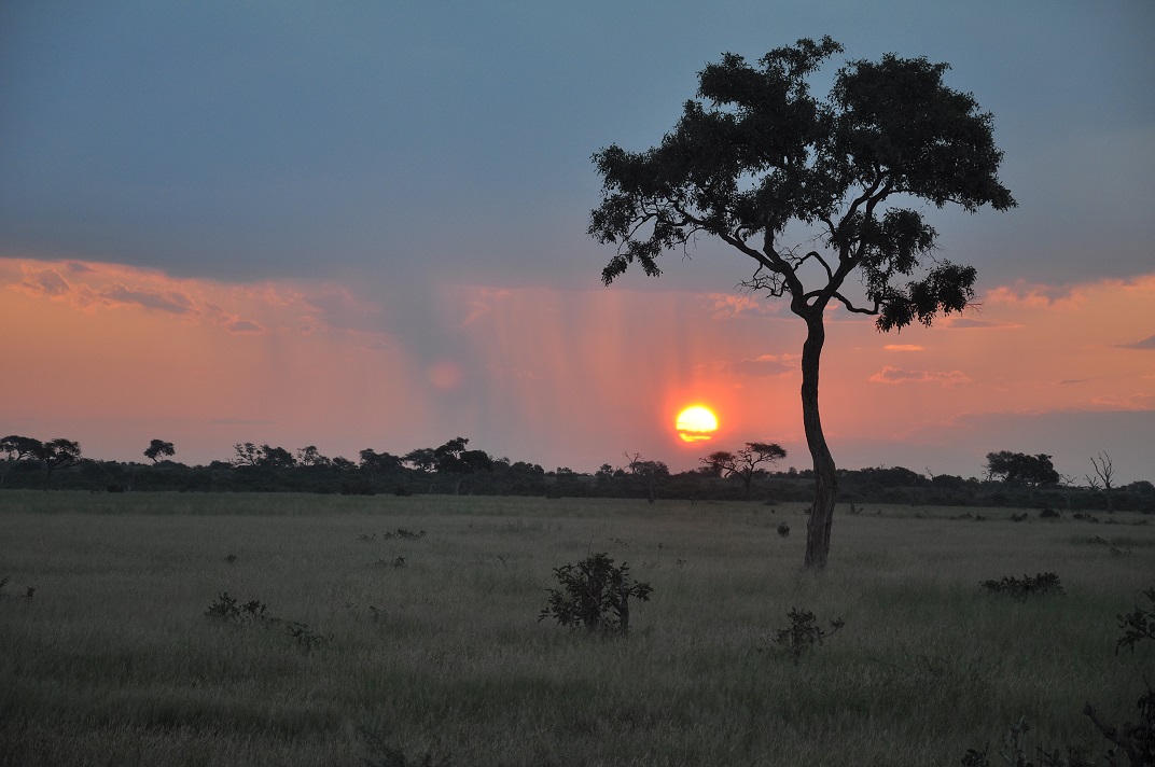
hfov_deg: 16.1
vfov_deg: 10.7
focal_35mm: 128
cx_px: 578
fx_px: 4086
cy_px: 384
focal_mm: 85
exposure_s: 1/125
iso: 200
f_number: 5.6
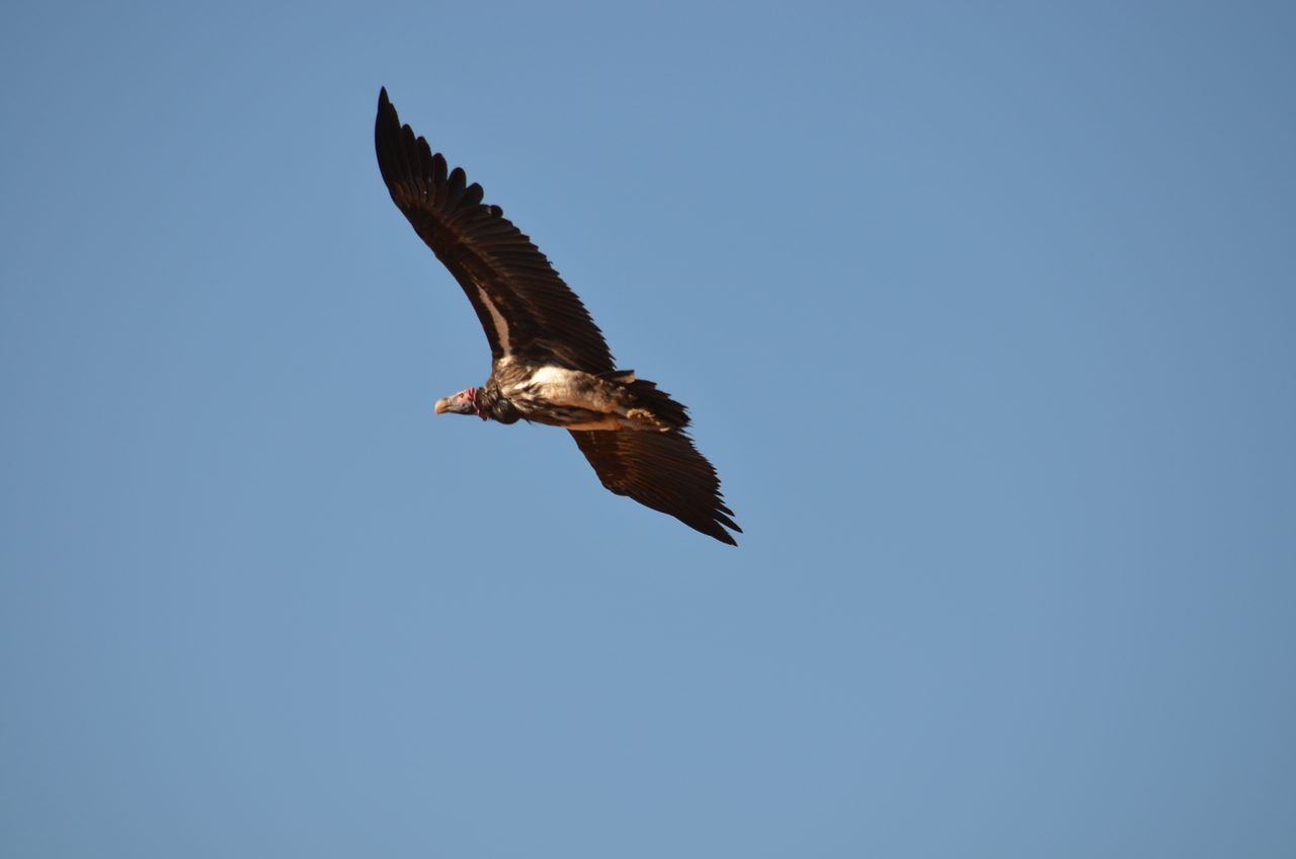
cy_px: 430
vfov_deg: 3.0
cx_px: 648
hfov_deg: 4.6
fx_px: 16168
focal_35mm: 450
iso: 200
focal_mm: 300
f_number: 7.1
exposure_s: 1/800
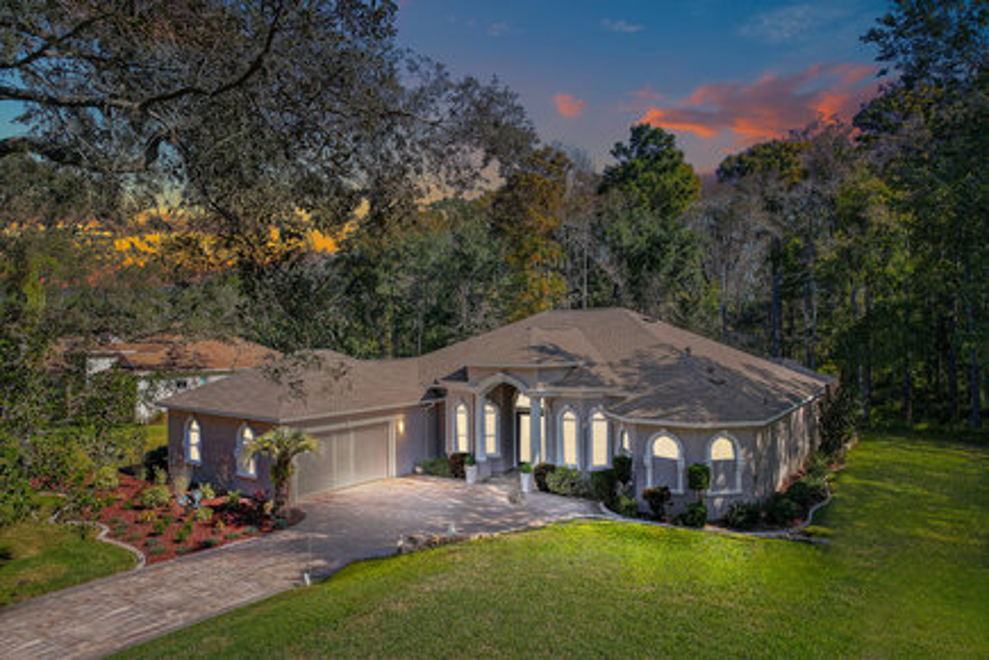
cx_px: 494
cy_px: 330
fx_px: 604
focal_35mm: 22
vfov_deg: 57.2
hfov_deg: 78.6
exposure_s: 1/730
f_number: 2.8
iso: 100
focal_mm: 8.4
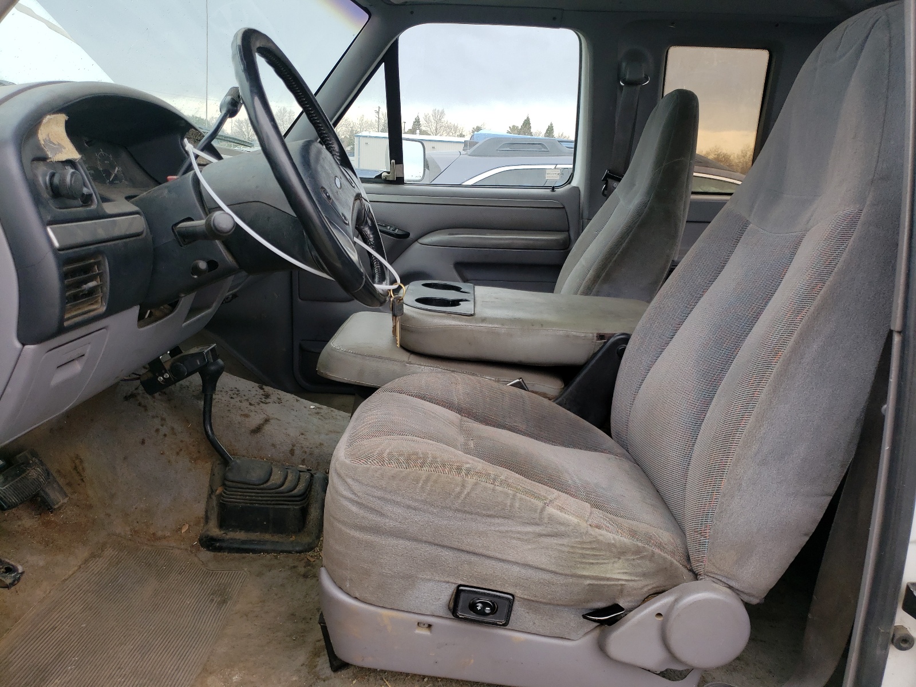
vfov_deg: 53.1
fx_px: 688
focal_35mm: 26
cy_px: 344
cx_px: 458
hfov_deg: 67.3
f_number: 1.5
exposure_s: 1/312
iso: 50
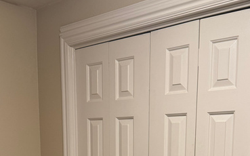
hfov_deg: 38.1
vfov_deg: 22.3
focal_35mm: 53
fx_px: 361
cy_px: 191
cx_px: 146
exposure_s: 1/60
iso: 200
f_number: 1.78
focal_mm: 6.76
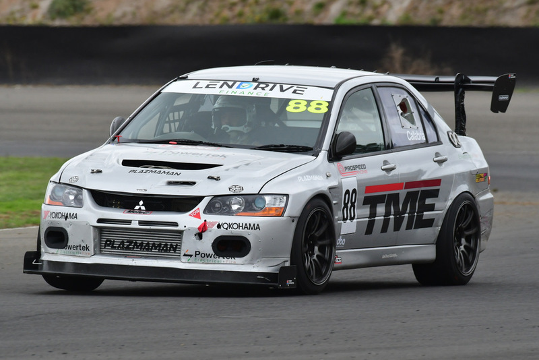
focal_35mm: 750
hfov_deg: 2.7
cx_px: 270
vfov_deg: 1.8
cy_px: 180
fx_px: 11233
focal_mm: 500
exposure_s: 1/640
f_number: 11
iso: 1000
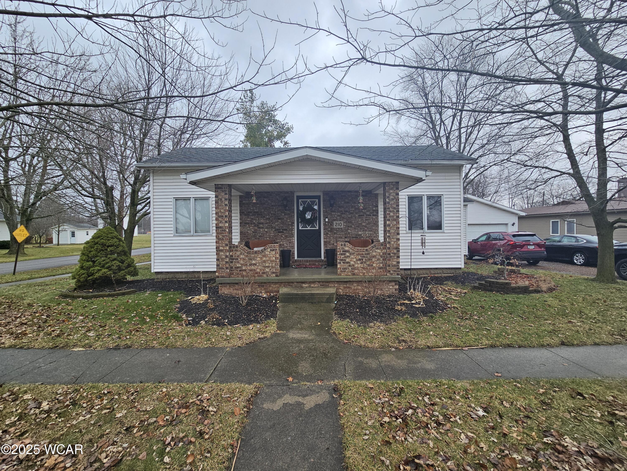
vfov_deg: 89.9
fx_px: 235
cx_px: 314
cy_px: 236
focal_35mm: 13
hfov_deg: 106.2
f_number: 2.2
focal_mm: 2.2
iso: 50
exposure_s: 1/185
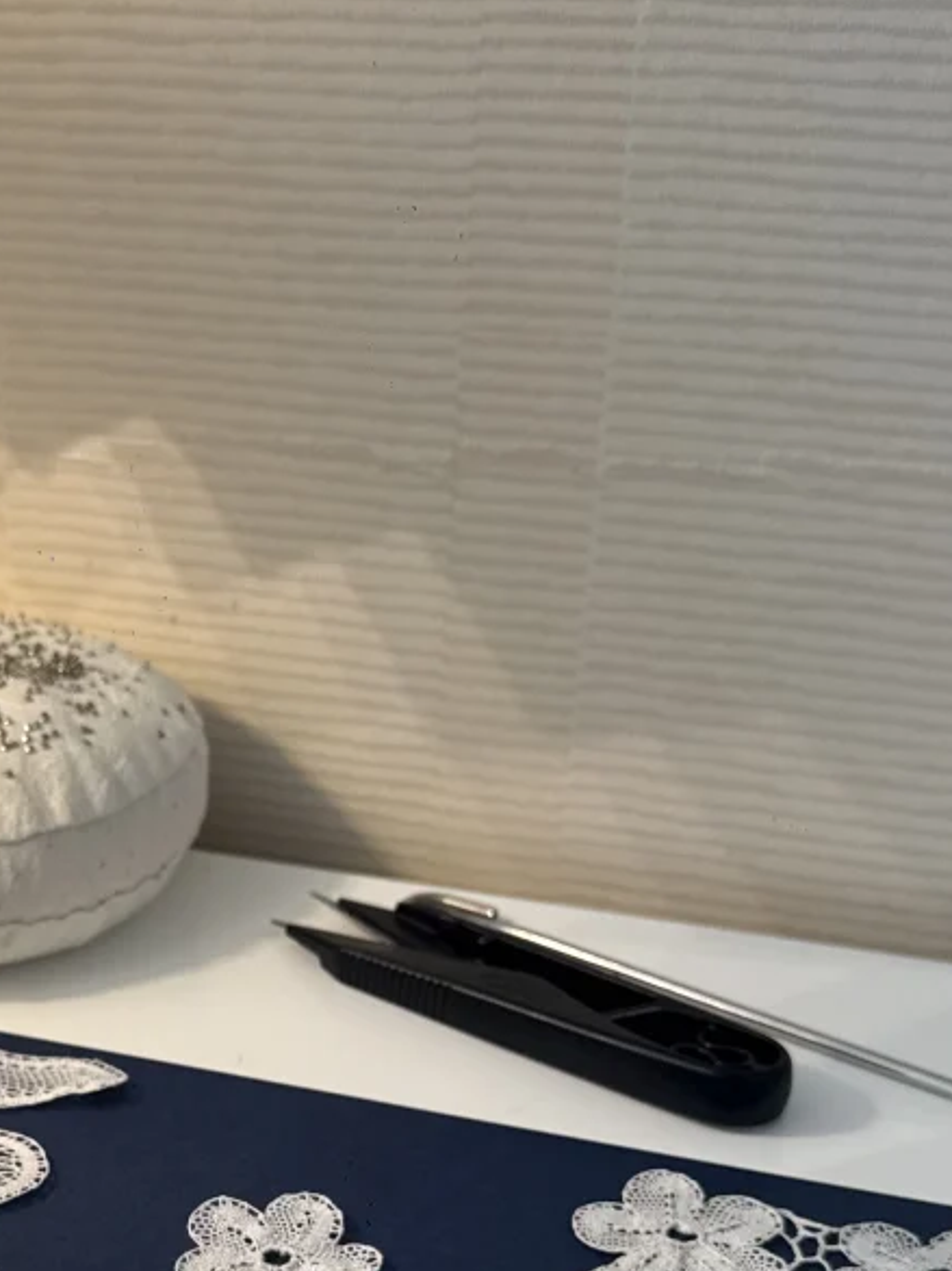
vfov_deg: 31.5
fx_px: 2165
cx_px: 124
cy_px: 1093
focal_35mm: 59
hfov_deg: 24.2
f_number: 1.78
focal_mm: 6.76
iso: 125
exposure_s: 1/100
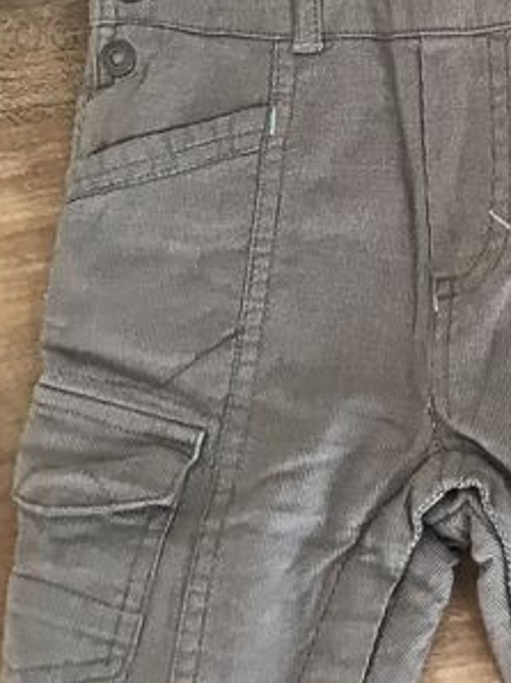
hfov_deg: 15.5
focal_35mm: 94
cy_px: 39
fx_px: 1853
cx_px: 465
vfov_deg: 20.4
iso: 100
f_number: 1.8
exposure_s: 1/17
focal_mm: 3.99
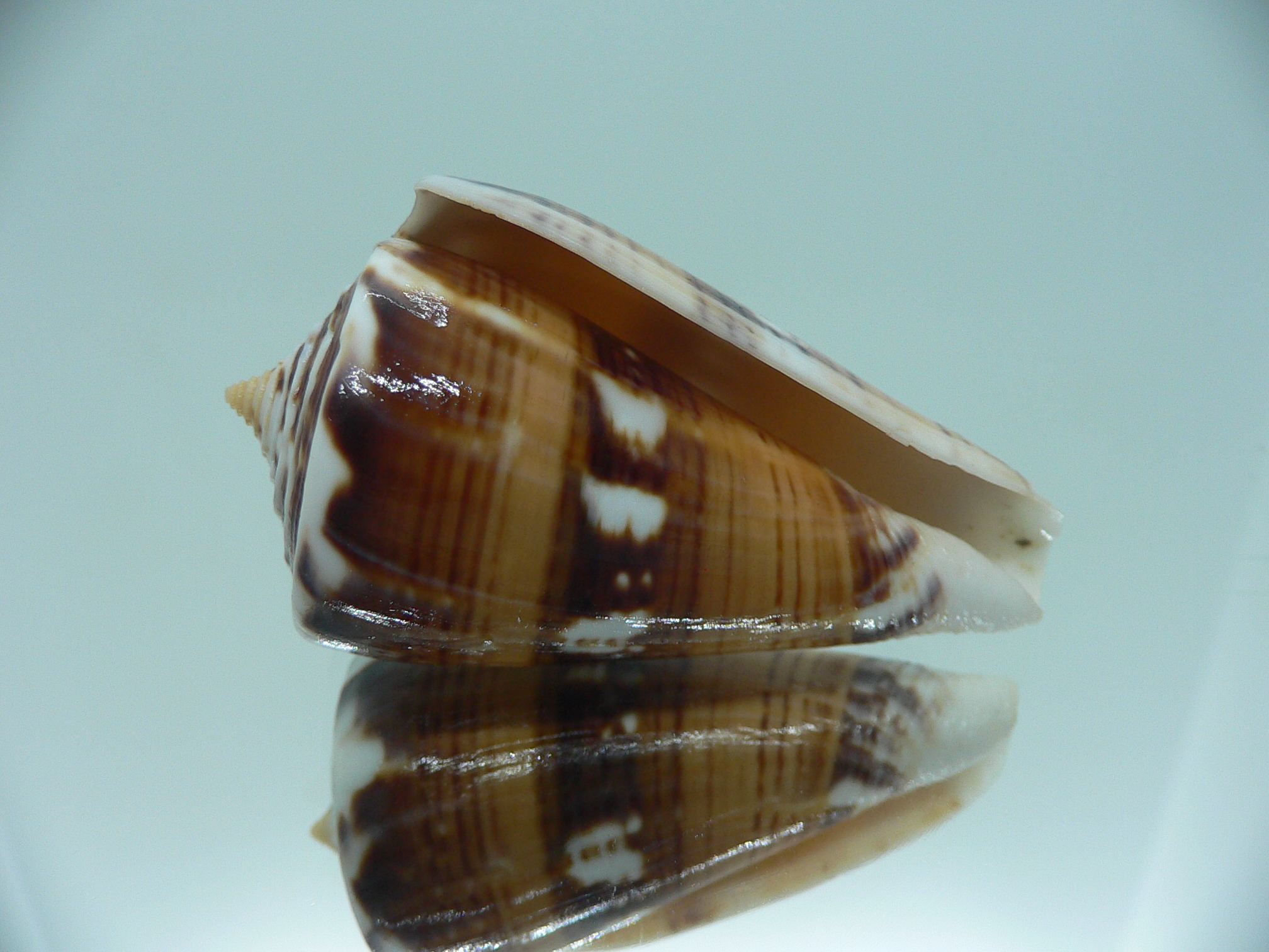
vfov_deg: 40.7
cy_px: 476
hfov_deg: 52.6
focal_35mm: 35
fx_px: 1283
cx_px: 634
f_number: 2.8
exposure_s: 1/60
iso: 80
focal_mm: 4.6
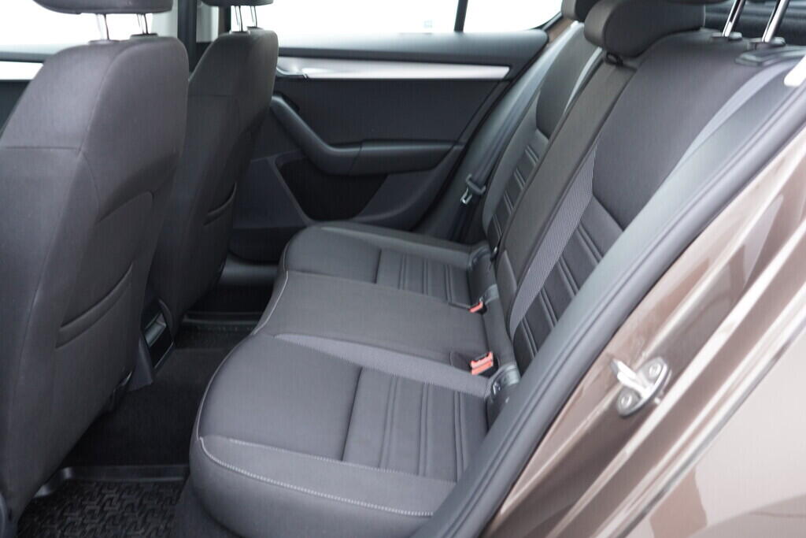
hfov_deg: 53.1
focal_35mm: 36
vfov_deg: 36.9
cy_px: 269
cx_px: 403
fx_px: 806
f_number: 2.8
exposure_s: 1/40
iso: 500
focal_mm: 24
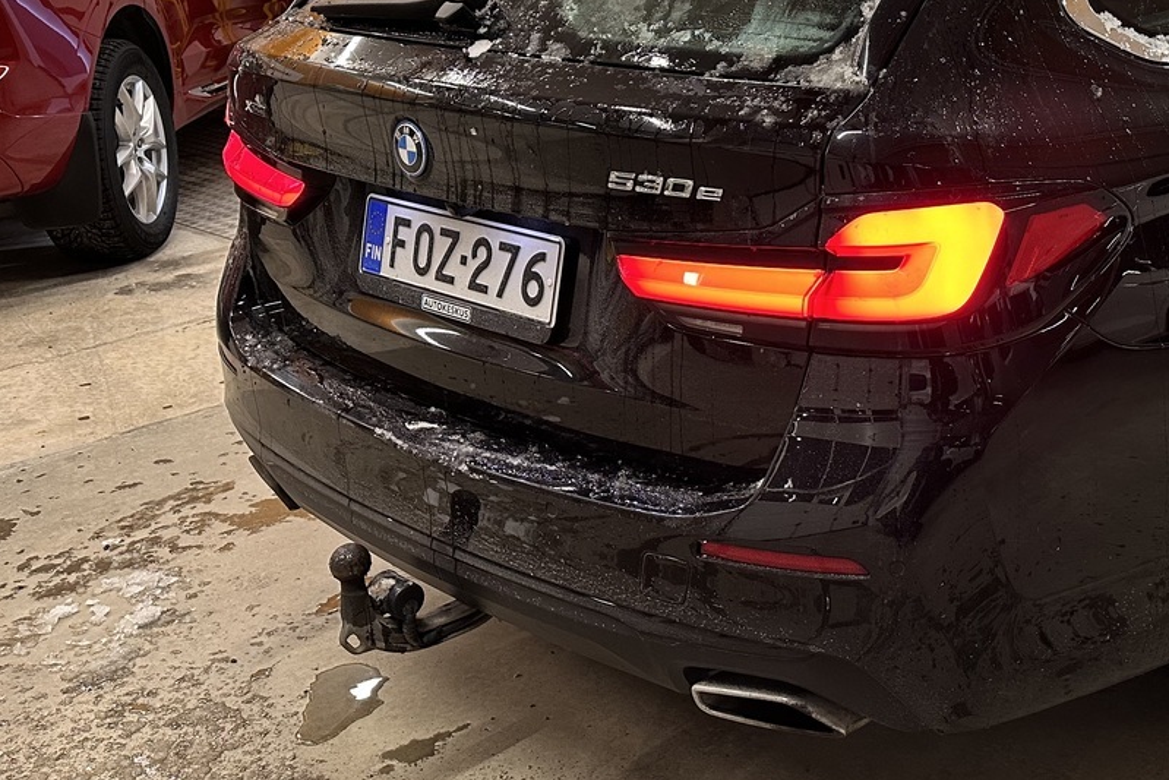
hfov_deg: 40.9
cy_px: 179
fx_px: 1461
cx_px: 1005
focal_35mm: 45
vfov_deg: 29.3
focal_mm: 6.86
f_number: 1.78
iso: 200
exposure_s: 1/76
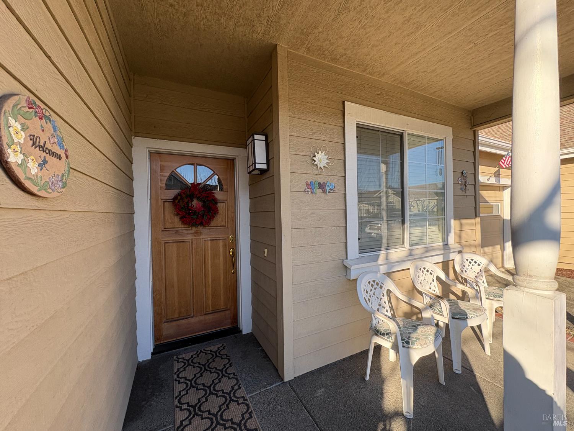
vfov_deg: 85.7
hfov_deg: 102.1
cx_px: 287
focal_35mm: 14
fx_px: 232
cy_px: 216
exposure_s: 1/373
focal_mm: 2.22
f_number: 2.2
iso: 64
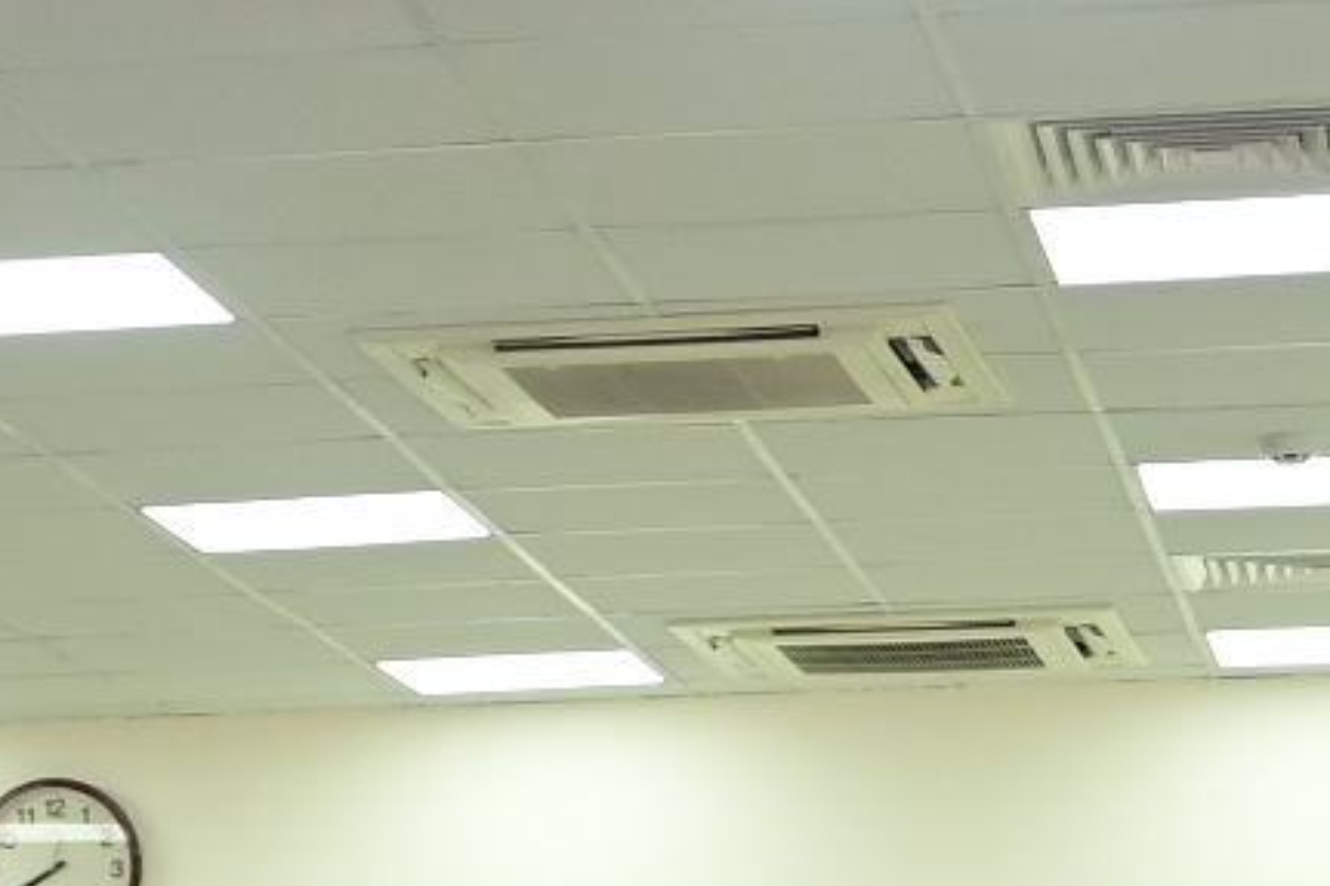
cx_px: 145
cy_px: 2000
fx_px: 6241
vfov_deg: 7.6
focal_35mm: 169
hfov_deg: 12.1
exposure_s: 1/200
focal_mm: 25
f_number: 4
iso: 640
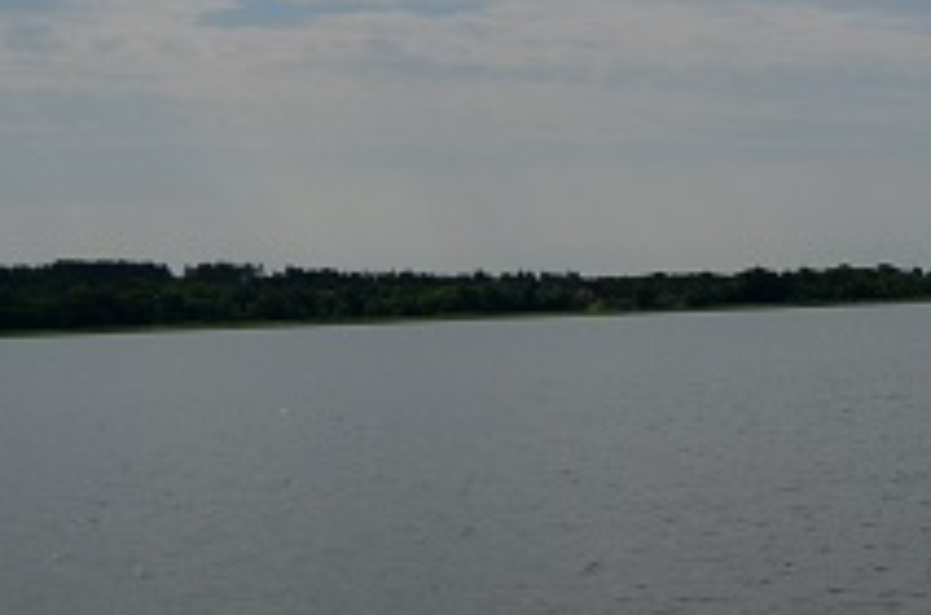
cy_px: 279
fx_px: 2192
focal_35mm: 85
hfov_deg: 20.8
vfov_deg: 16.0
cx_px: 1350
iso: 160
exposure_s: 1/8000
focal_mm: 12
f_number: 4
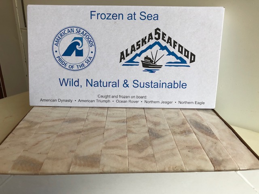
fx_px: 209
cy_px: 97
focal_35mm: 28
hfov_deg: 63.4
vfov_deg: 49.7
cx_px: 130
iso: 20
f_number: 1.8
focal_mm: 4
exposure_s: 1/209
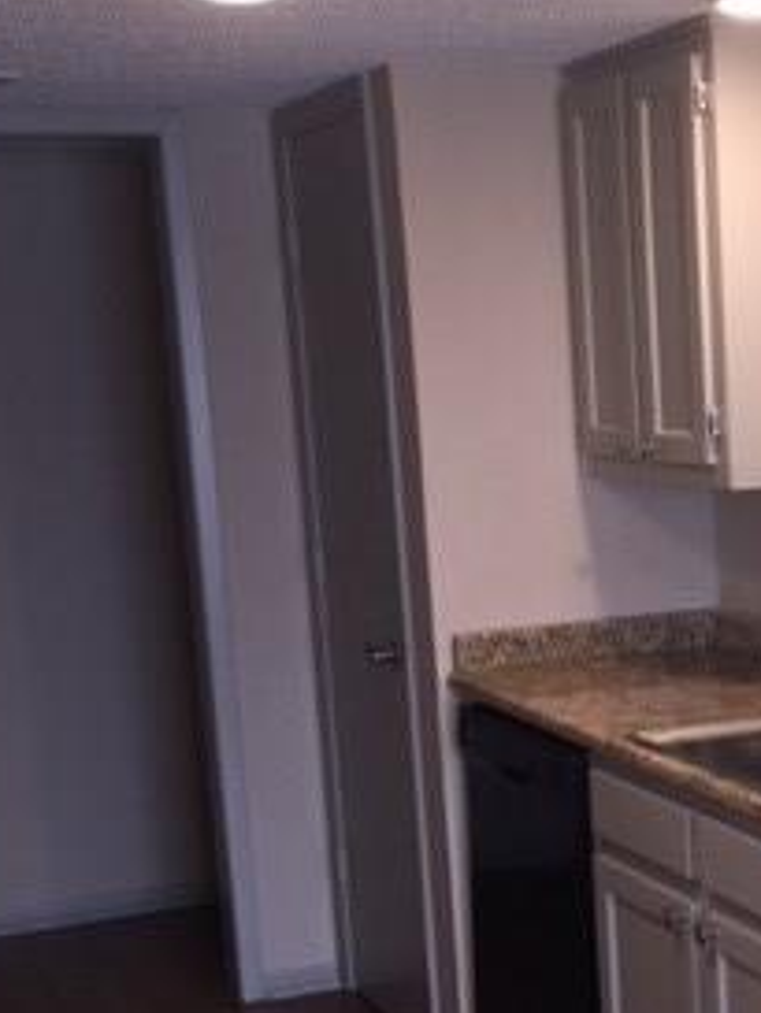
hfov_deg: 21.1
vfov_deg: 28.1
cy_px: 761
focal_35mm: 68
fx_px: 1992
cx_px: 720
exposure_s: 1/39
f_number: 2.2
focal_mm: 4.15
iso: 32
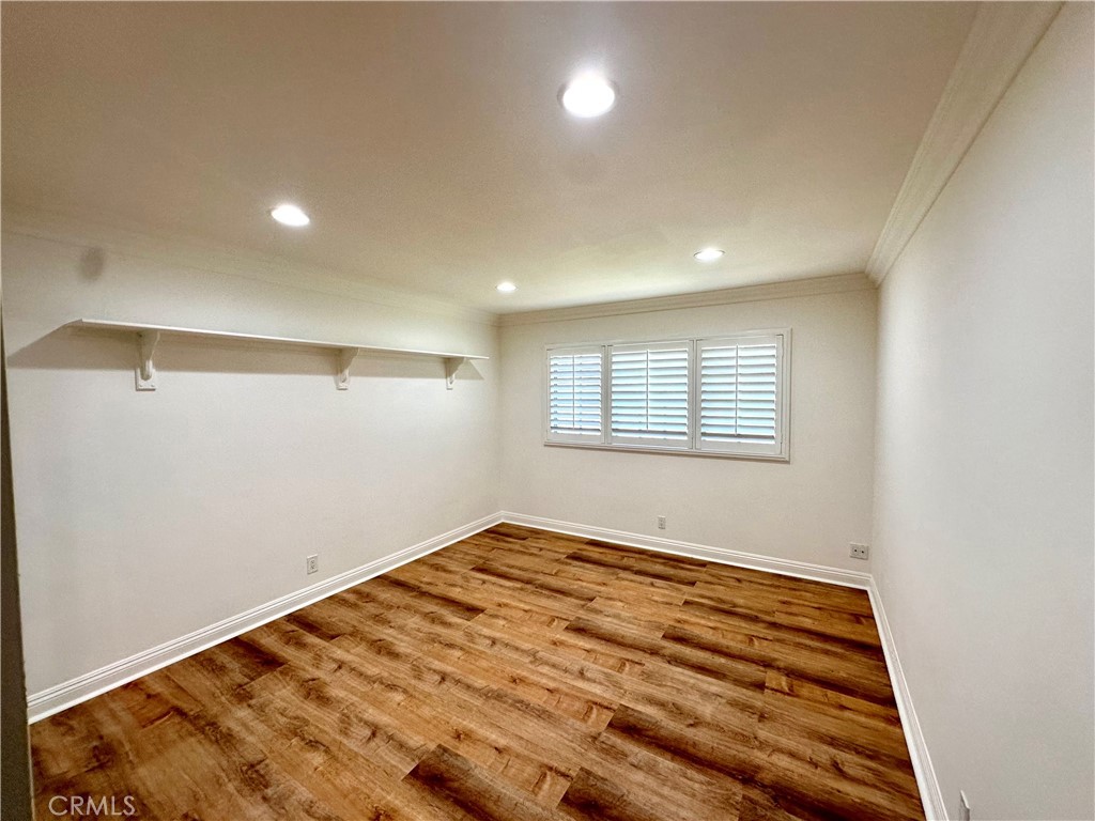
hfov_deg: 102.1
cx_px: 548
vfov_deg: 85.7
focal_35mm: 14
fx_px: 443
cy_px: 410
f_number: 2.2
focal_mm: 2.22
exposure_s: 1/120
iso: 125
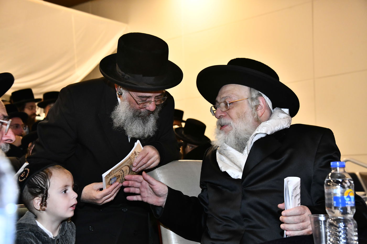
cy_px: 122
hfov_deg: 32.4
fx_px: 632
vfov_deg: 21.9
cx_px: 184
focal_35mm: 62
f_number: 6.3
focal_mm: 62
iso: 2500
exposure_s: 1/60
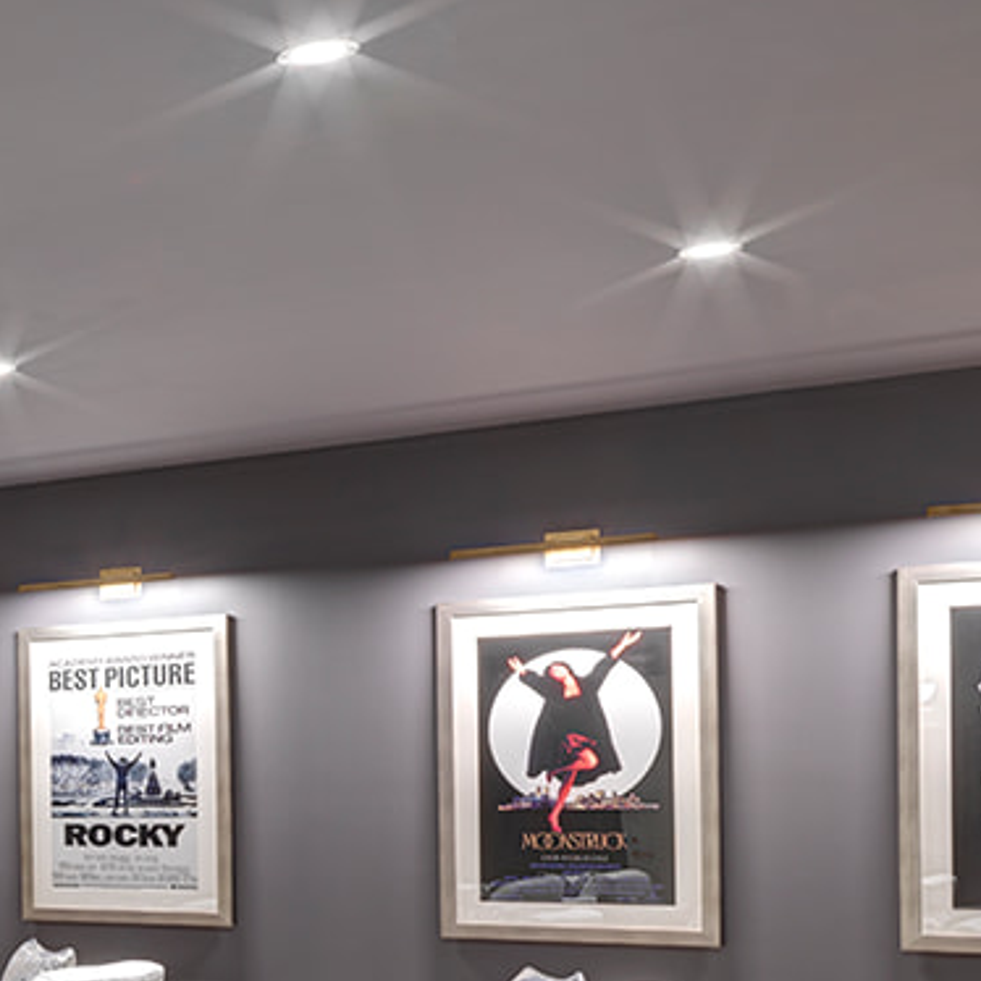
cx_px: -698
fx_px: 2180
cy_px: 791
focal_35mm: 68
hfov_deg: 19.8
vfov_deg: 24.9
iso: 100
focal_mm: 24
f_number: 16
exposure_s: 8
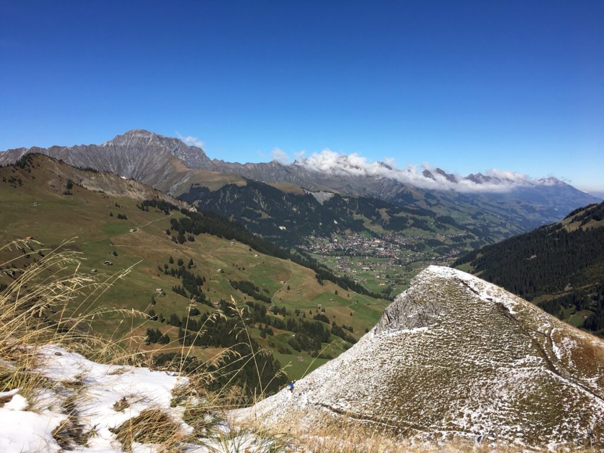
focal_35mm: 29
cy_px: 226
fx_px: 506
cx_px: 302
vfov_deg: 48.2
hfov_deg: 61.7
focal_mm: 4.15
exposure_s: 1/2404
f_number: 2.2
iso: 25
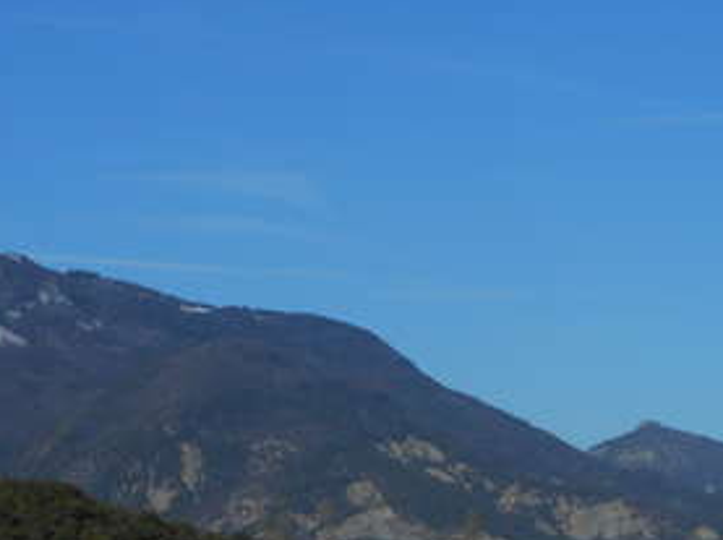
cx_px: 546
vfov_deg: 8.8
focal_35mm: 167
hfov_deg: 11.8
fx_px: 3483
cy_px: 496
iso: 80
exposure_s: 1/1000
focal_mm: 13.8
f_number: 5.5
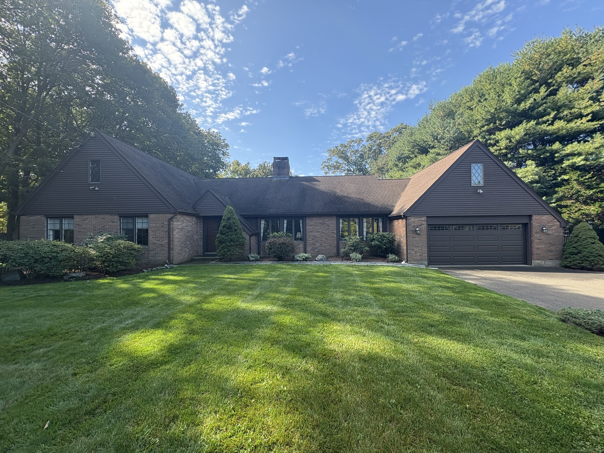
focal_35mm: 14
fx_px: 244
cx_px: 302
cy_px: 226
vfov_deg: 85.7
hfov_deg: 102.1
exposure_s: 1/343
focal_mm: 2.22
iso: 64
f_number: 2.2
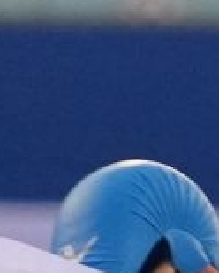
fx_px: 26412
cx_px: 562
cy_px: 932
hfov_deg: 0.5
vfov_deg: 0.6
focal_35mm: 3260
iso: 2500
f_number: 2.8
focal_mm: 200
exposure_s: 1/1000
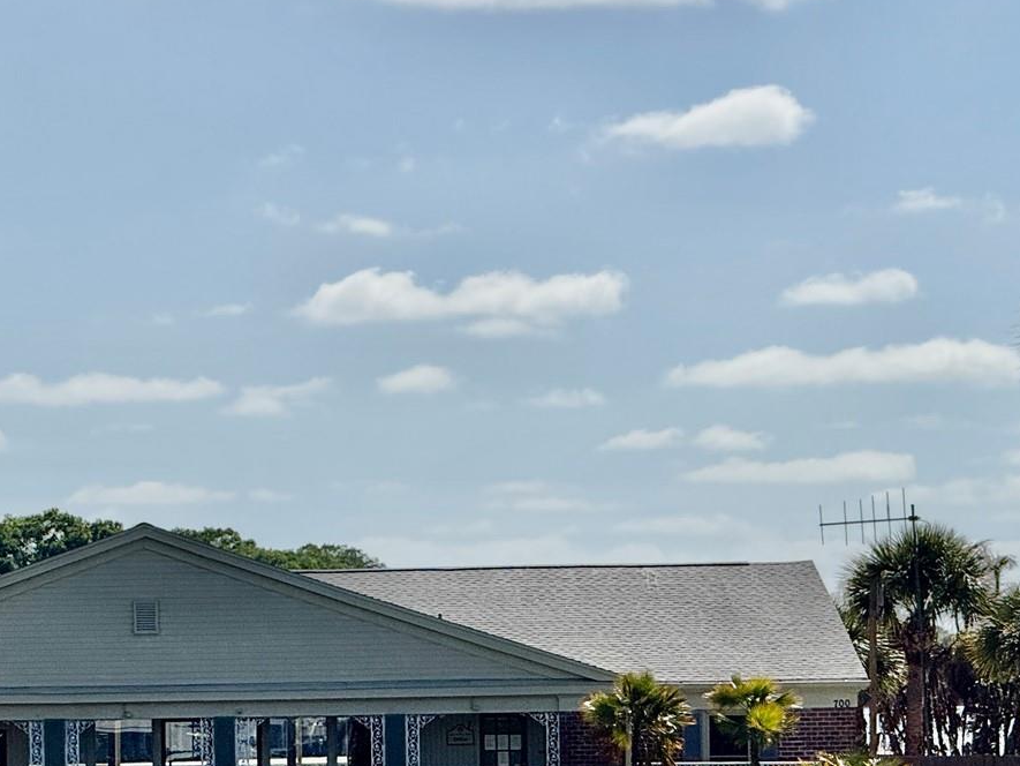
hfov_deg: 9.1
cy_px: 495
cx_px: 217
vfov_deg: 6.8
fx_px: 6395
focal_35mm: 217
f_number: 2.8
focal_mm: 15.66
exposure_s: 1/3509
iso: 50
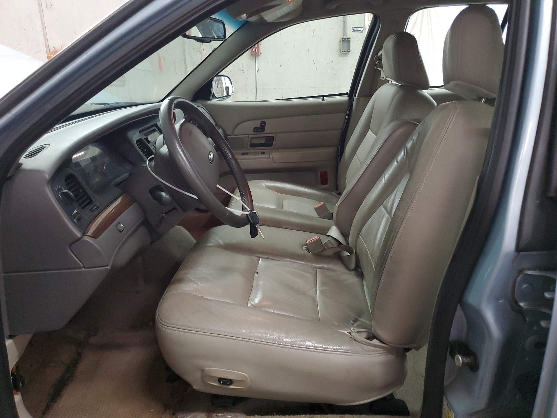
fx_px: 418
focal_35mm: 26
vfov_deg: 53.1
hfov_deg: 67.3
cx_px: 278
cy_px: 209
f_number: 1.5
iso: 299
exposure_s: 1/40
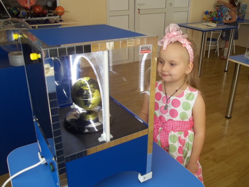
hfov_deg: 56.8
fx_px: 230
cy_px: 94
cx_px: 124
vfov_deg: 44.2
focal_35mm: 32
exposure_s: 1/30
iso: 64
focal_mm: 5.7
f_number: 2.9
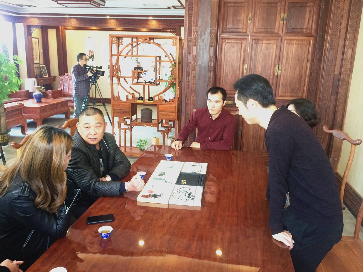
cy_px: 136
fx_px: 304
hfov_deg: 61.7
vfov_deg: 48.2
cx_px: 182
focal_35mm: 29
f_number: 2.2
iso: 250
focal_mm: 4.15
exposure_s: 1/20
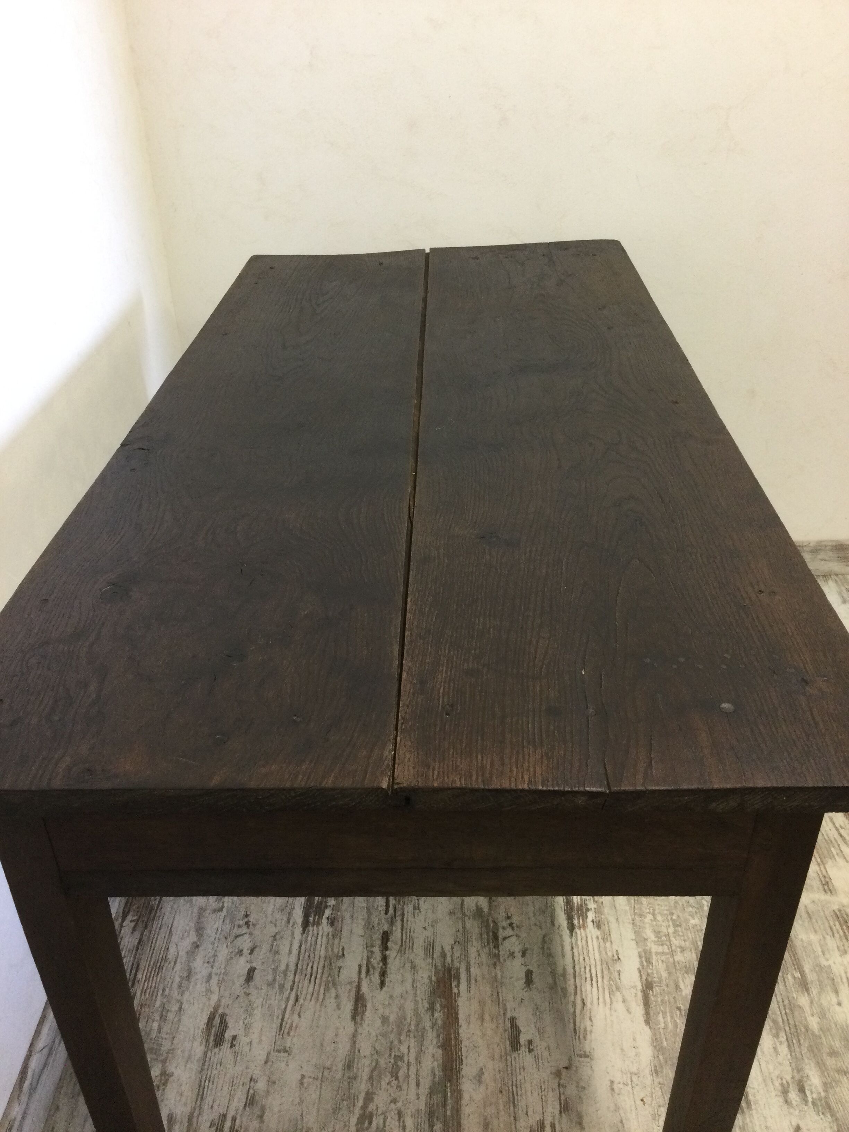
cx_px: 424
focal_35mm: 31
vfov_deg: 58.4
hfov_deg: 45.4
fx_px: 1014
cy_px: 566
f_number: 2.4
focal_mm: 3.3
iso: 80
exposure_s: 1/33
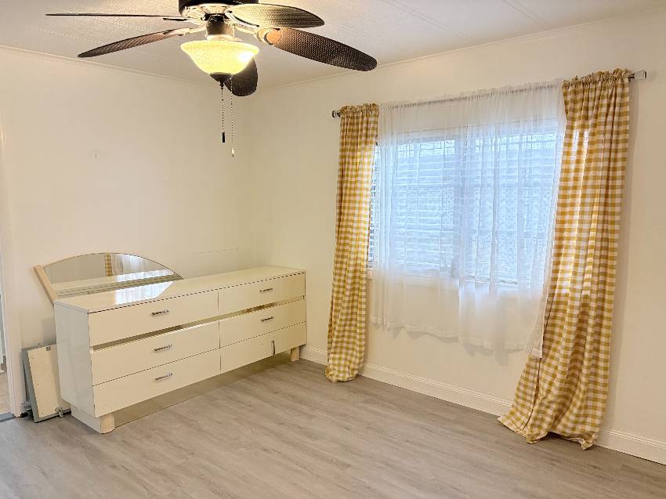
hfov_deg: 67.3
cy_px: 250
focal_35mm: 26
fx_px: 500
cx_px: 333
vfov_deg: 53.0
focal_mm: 5.96
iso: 250
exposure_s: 1/60
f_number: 1.6
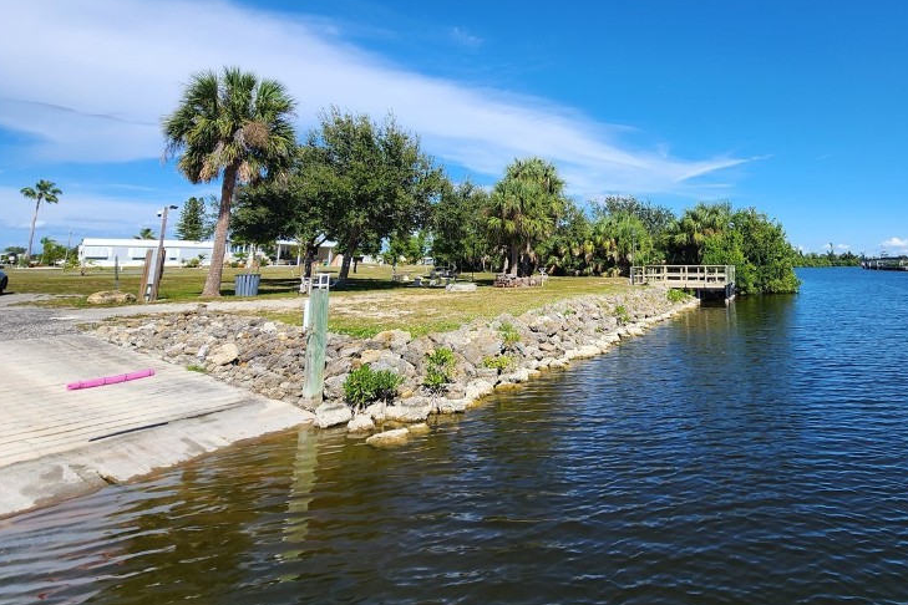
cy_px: 174
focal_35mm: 19
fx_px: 479
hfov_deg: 83.0
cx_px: 627
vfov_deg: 62.0
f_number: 2.2
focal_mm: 2.2
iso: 50
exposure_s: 1/1879
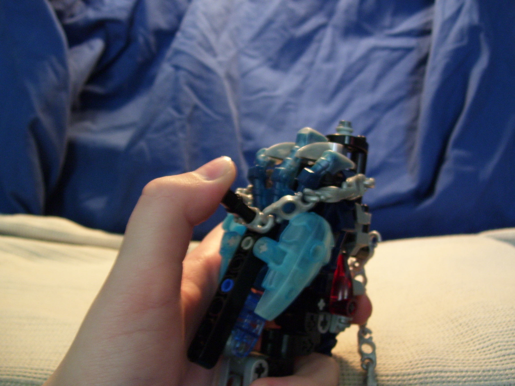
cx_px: 258
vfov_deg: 39.7
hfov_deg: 51.4
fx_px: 536
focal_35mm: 36
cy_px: 193
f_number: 2.7
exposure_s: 1/8
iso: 160
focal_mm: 6
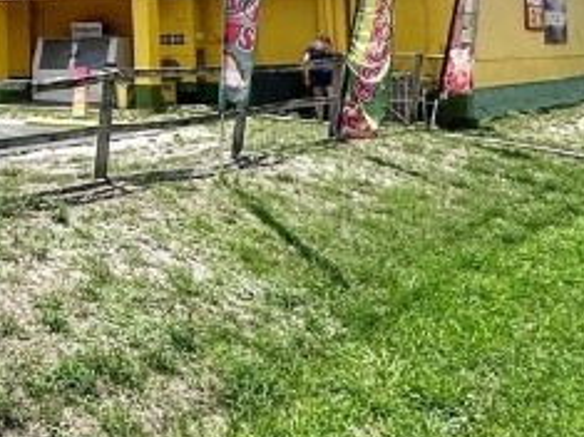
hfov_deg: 24.4
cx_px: -301
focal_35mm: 61
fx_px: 1029
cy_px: -10
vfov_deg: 22.9
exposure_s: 1/4000
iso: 50
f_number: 2.2
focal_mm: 2.22
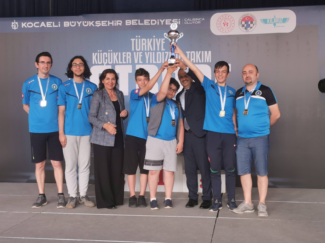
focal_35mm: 50
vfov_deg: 29.1
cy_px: 122
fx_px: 469
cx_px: 162
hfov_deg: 38.2
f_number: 1.8
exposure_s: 1/100
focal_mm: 5.58
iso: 100
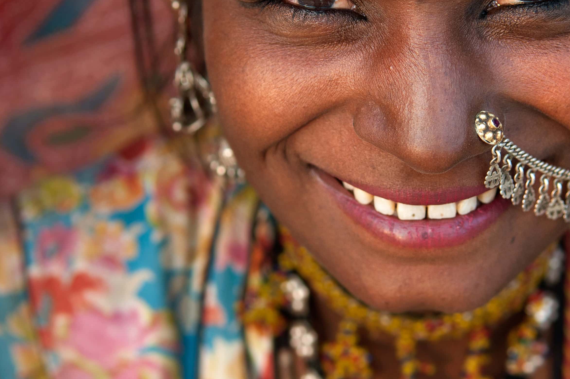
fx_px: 1391
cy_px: 158
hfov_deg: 23.1
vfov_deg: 15.5
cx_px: 311
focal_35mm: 88
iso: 250
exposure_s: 1/500
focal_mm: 32
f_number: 2.8
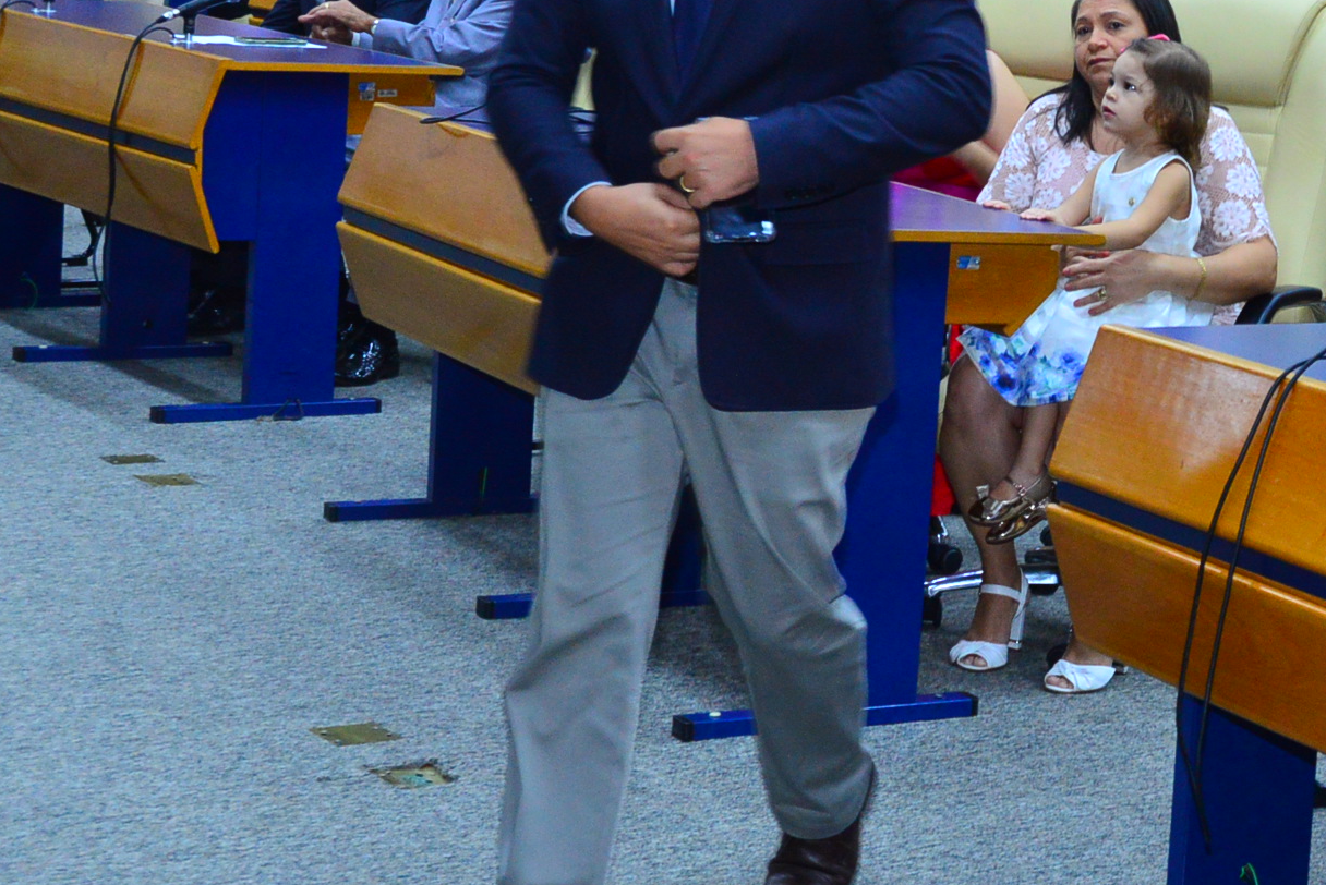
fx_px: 3464
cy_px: 206
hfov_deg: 21.1
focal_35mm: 94
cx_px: 1238
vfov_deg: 14.5
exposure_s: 1/60
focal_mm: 38
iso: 2500
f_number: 5
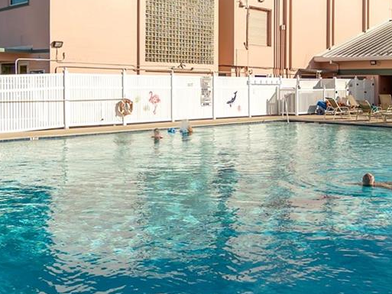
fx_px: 510
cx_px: 253
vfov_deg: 31.9
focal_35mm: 45
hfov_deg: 41.7
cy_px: 95
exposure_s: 1/2000
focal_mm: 10
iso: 100
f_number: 4
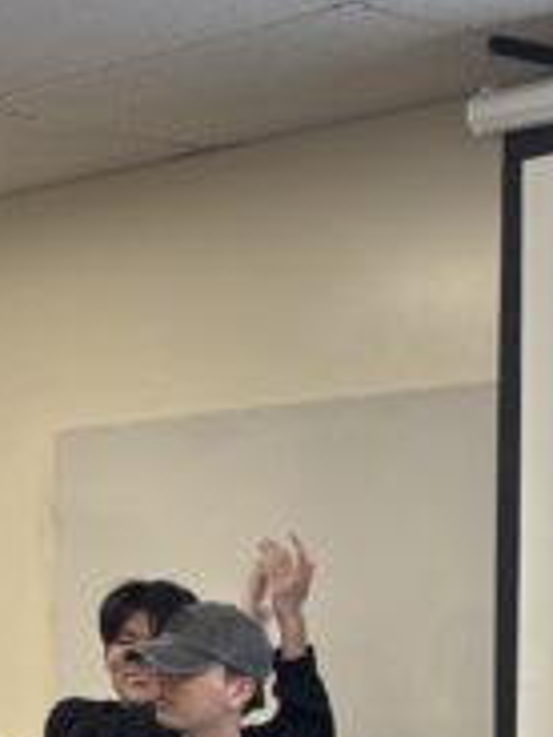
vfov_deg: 12.9
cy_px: 1114
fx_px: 3089
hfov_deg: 10.1
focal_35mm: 145
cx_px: 685
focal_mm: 5.96
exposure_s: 1/60
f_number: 1.6
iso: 80
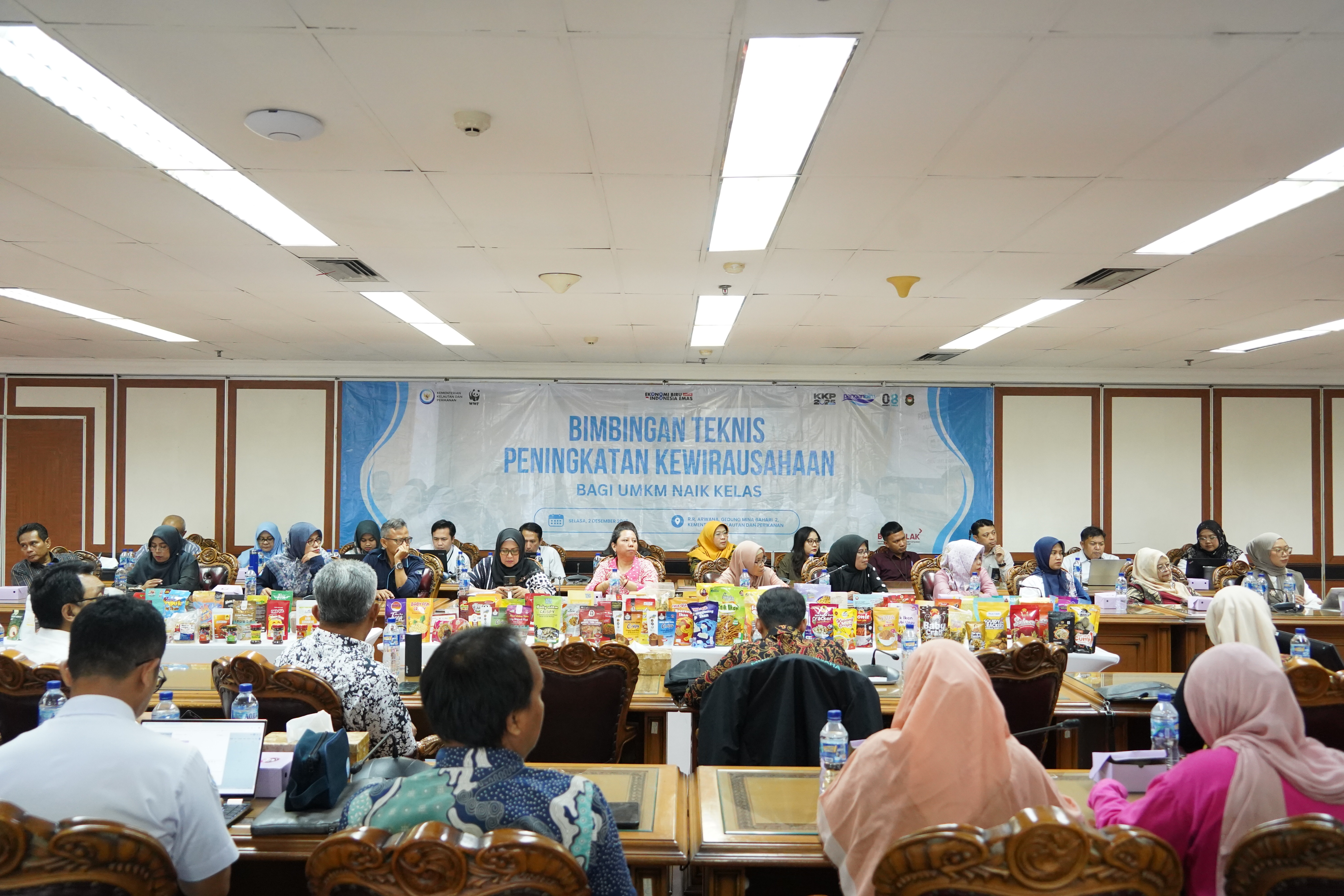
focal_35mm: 29
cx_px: 672
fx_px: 1083
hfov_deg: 63.7
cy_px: 448
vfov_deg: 45.0
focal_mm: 29
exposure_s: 1/125
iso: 5000
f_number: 4.5
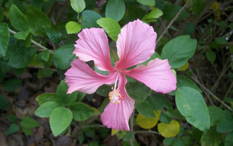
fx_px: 248
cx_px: 118
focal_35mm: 39
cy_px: 78
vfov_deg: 32.8
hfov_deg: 50.4
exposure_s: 1/60
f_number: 3.1
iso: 80
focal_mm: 6.5
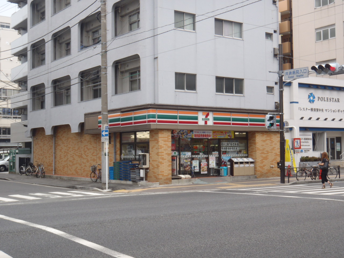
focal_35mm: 49
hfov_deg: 38.9
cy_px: 129
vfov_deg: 29.7
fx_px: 487
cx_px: 172
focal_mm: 8.89
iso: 64
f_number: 5
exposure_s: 1/125
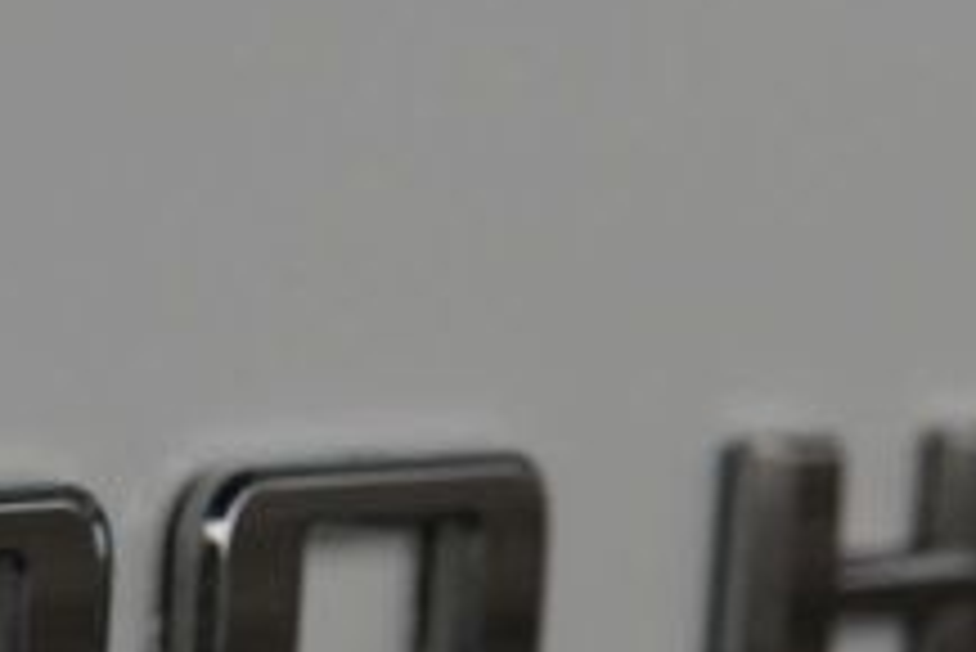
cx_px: -162
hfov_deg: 9.6
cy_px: 1003
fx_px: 5751
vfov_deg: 6.4
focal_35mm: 212
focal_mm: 30
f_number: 4
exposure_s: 1/160
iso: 250
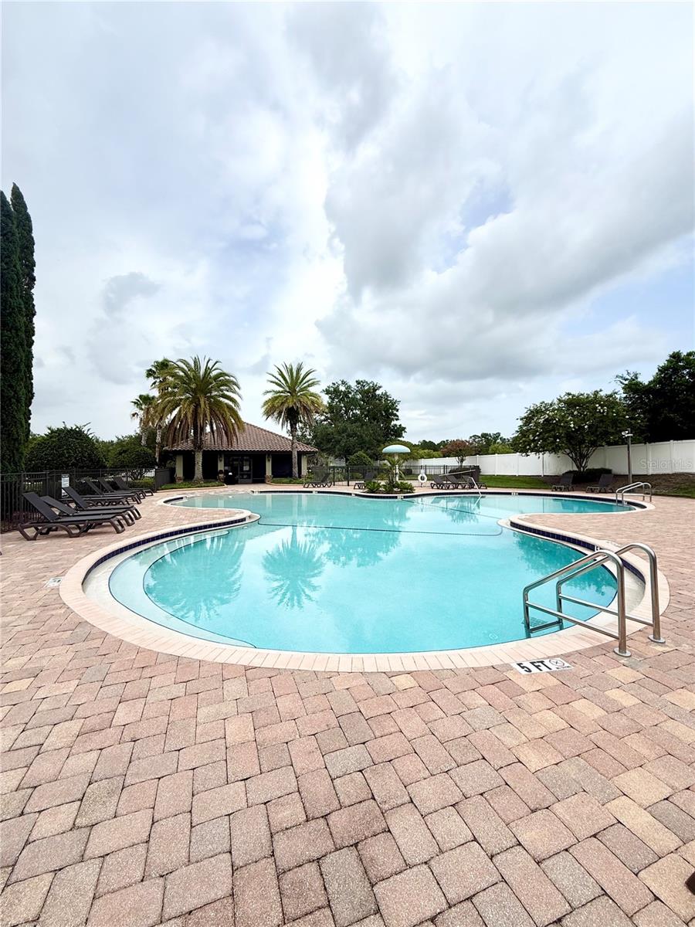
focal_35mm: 14
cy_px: 464
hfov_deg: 85.7
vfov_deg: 102.1
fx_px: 375
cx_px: 348
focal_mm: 2.22
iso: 50
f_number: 2.2
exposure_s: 1/1399
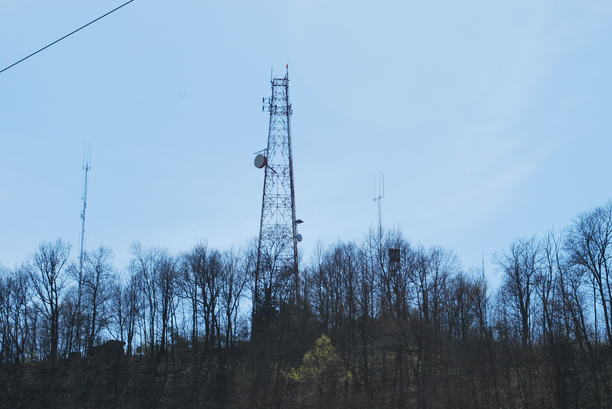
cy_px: 274
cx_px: 389
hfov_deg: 17.6
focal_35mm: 116
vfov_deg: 11.9
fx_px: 1969
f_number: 11
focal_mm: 55
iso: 200
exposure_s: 1/500
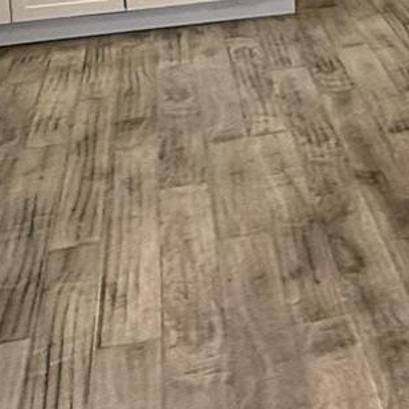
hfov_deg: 19.2
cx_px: 557
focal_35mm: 82
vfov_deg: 19.1
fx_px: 1096
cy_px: -161
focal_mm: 2.22
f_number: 2.2
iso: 500
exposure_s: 1/120
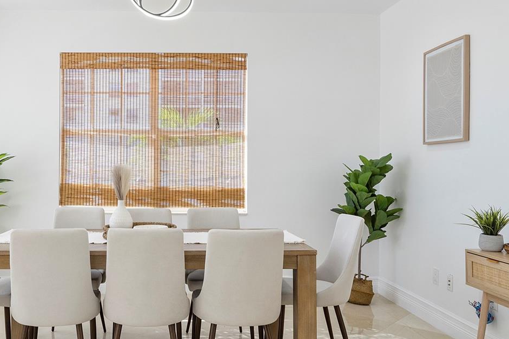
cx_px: 161
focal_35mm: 34
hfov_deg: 54.4
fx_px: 481
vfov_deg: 38.9
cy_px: 163
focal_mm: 20
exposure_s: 1/100
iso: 500
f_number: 9
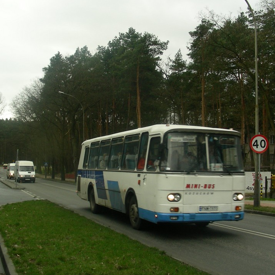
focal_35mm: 48
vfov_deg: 35.3
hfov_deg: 35.4
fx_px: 431
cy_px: 129
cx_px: 142
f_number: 4
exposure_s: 1/167
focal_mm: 6.3
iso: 50
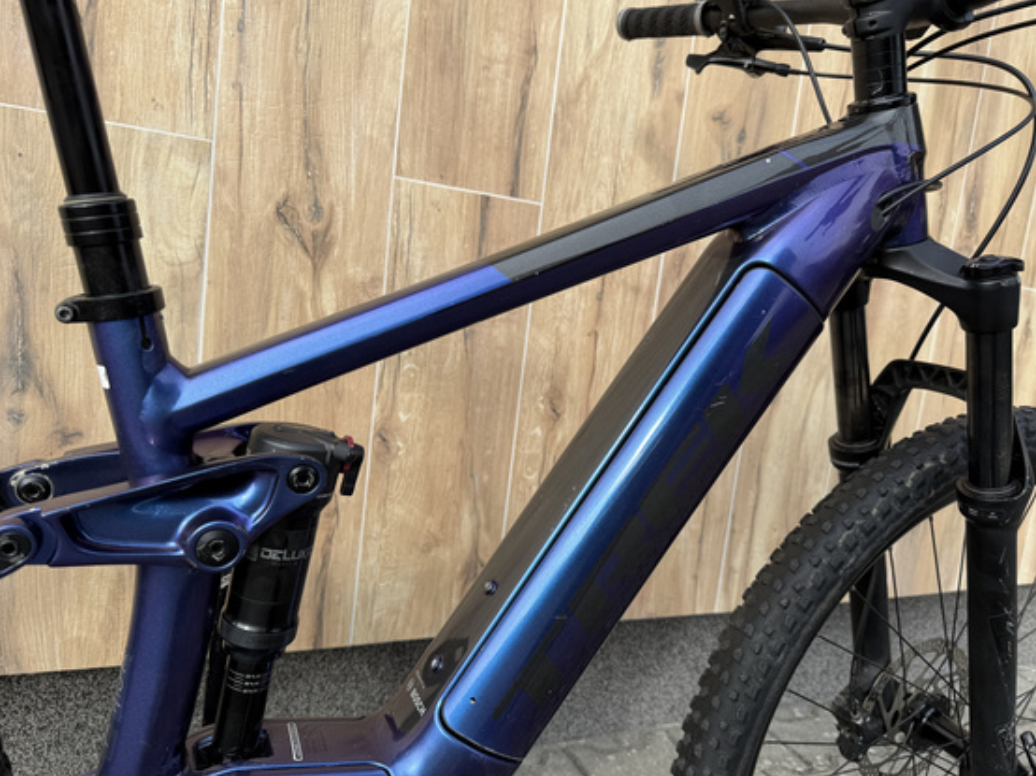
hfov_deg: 67.3
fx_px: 778
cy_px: 400
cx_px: 540
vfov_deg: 53.0
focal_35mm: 26
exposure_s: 1/1174
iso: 80
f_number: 1.78
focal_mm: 6.76
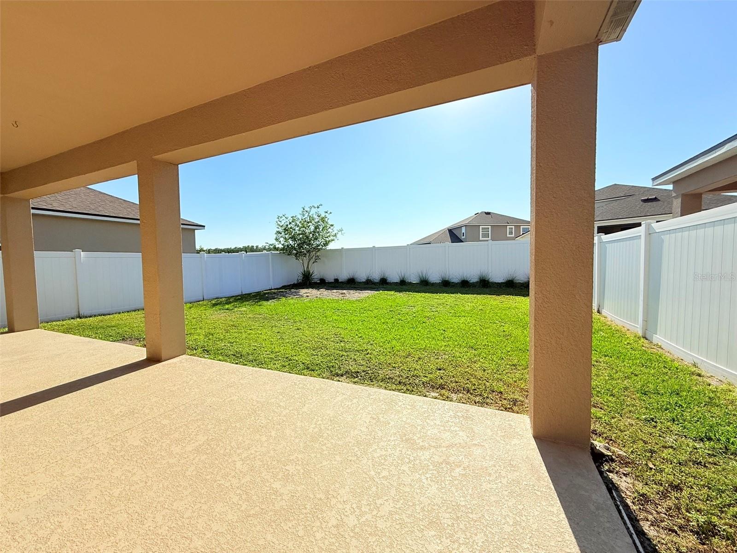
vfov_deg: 85.7
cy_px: 276
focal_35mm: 14
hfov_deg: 102.1
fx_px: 298
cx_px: 368
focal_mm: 2.22
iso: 50
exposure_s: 1/3891
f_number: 2.2
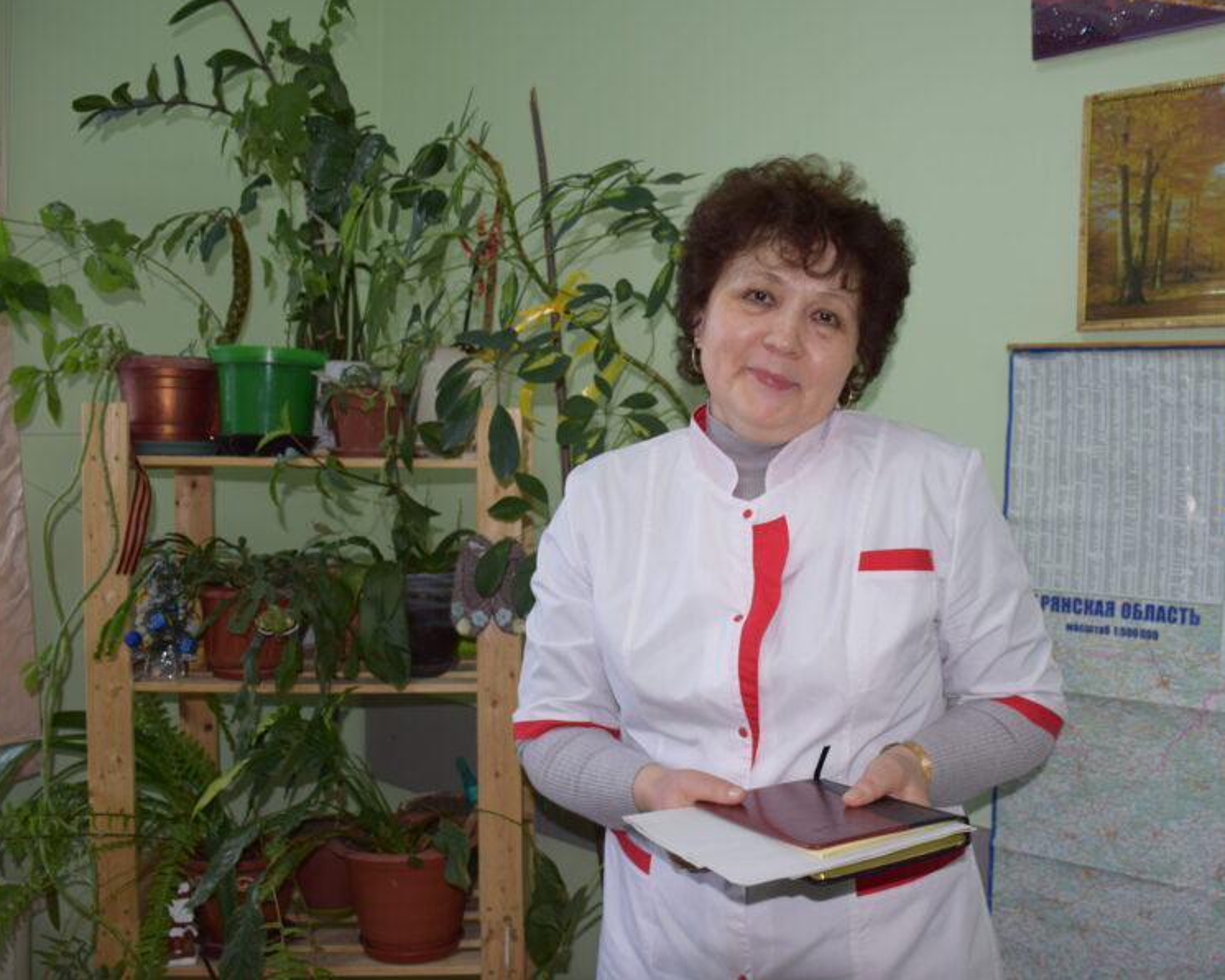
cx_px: 717
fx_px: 1233
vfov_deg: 43.4
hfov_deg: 52.6
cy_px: 488
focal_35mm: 34
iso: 400
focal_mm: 20
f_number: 3.5
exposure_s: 1/100
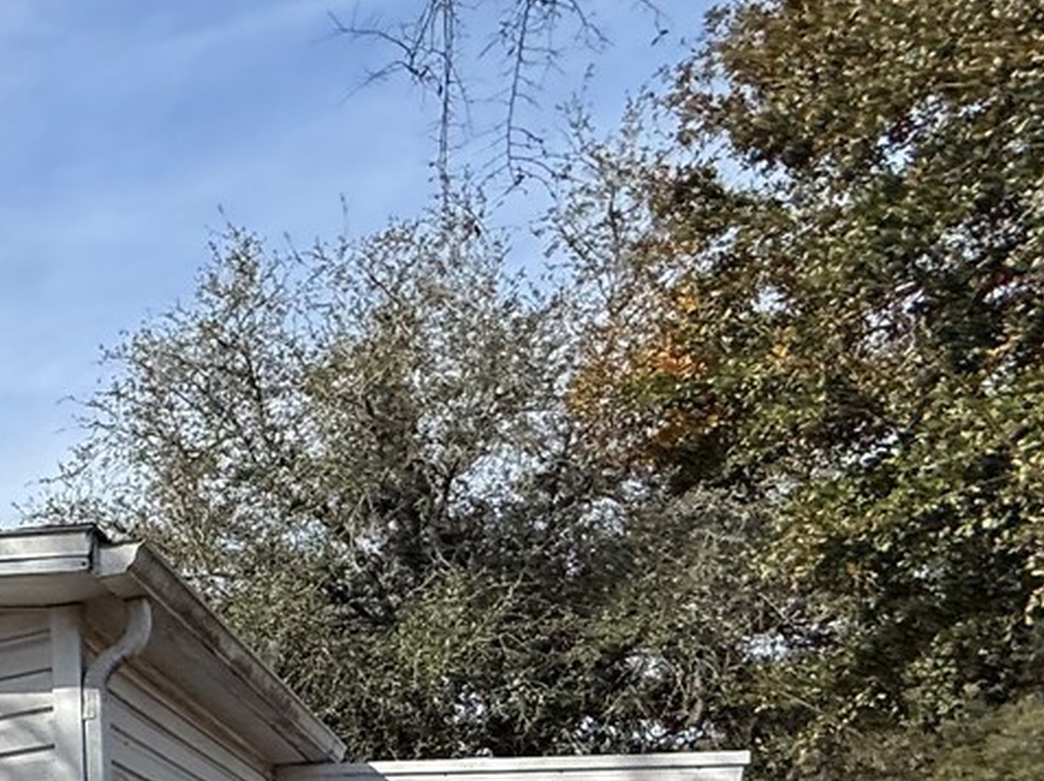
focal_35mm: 47
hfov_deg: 29.2
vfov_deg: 25.8
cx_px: -431
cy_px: 1048
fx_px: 1416
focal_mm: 2.22
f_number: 2.2
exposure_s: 1/3289
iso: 64
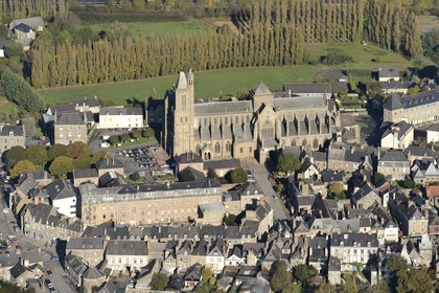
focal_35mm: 200
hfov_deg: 10.3
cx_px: 220
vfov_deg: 6.9
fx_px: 2439
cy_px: 146
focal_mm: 200
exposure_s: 1/1000
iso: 400
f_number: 9
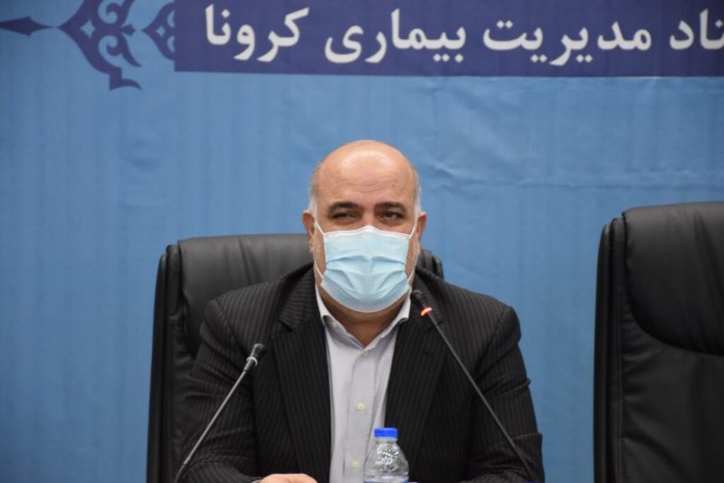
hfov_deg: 13.7
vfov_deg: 9.2
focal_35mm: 150
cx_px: 362
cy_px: 242
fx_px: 3018
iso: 2800
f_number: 5.6
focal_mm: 100
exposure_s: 1/60
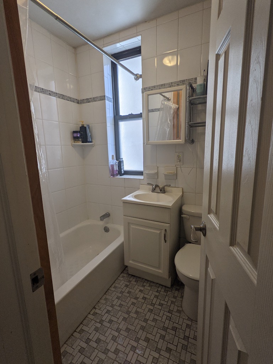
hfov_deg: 78.1
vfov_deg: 94.5
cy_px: 182
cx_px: 136
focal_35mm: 16
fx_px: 168
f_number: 2.2
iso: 47
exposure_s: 1/24
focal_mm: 2.22
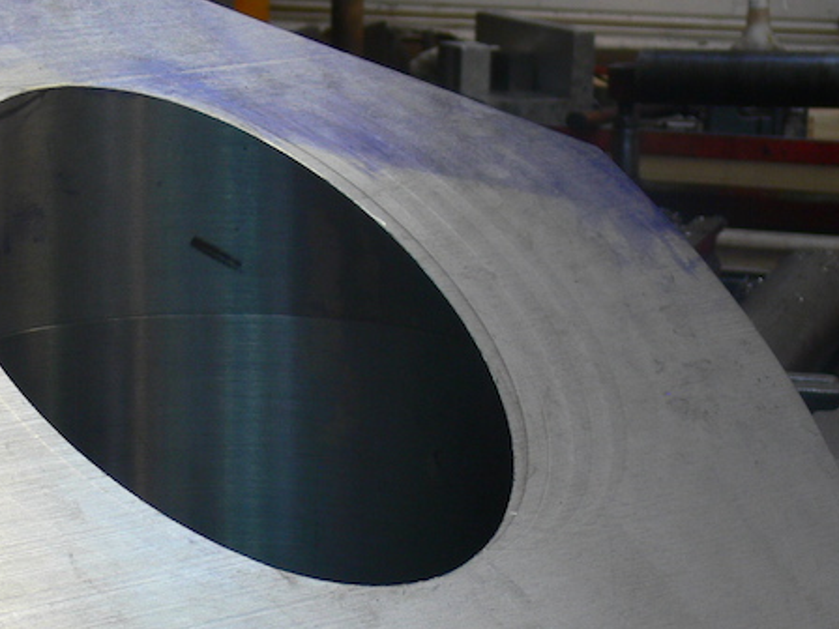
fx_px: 3321
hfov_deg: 14.3
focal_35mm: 137
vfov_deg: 10.8
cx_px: 120
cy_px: 389
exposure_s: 1/30
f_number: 3.2
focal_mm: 12.7
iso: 80
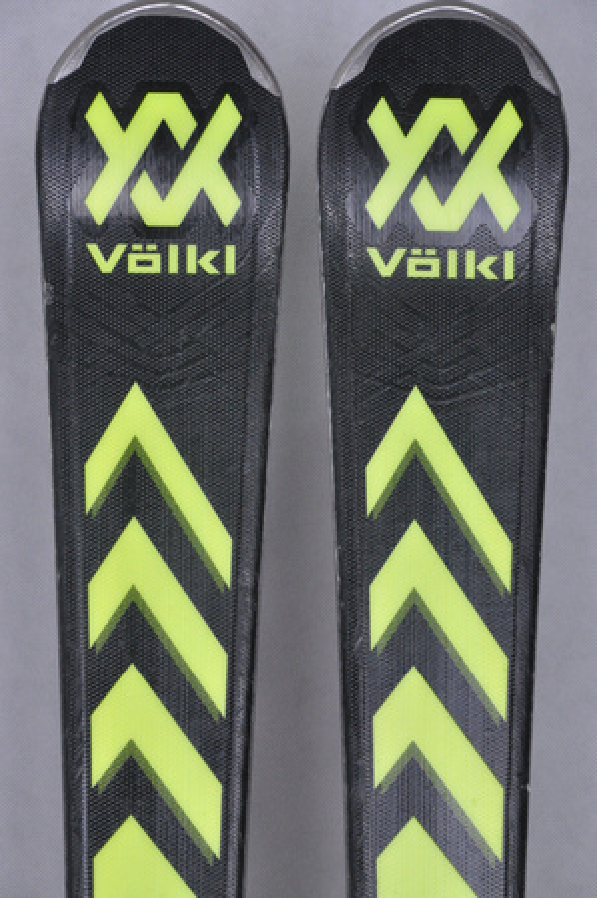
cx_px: 298
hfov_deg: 8.7
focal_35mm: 158
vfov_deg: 13.1
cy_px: 449
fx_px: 3927
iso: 3200
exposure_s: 1/125
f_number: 9.5
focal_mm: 105
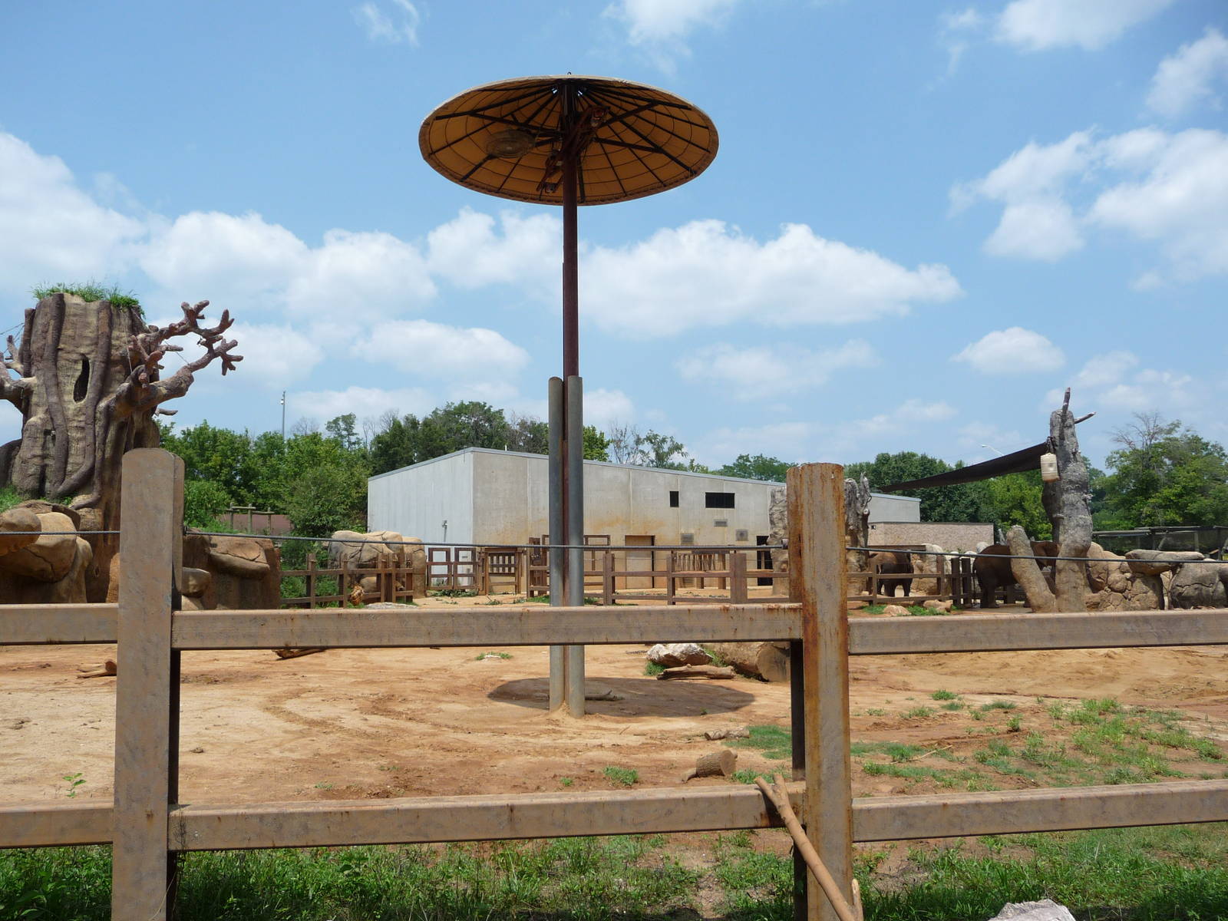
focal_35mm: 30
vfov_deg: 46.8
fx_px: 1064
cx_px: 614
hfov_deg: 60.0
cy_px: 460
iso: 100
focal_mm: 5
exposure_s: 1/1300
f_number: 3.4
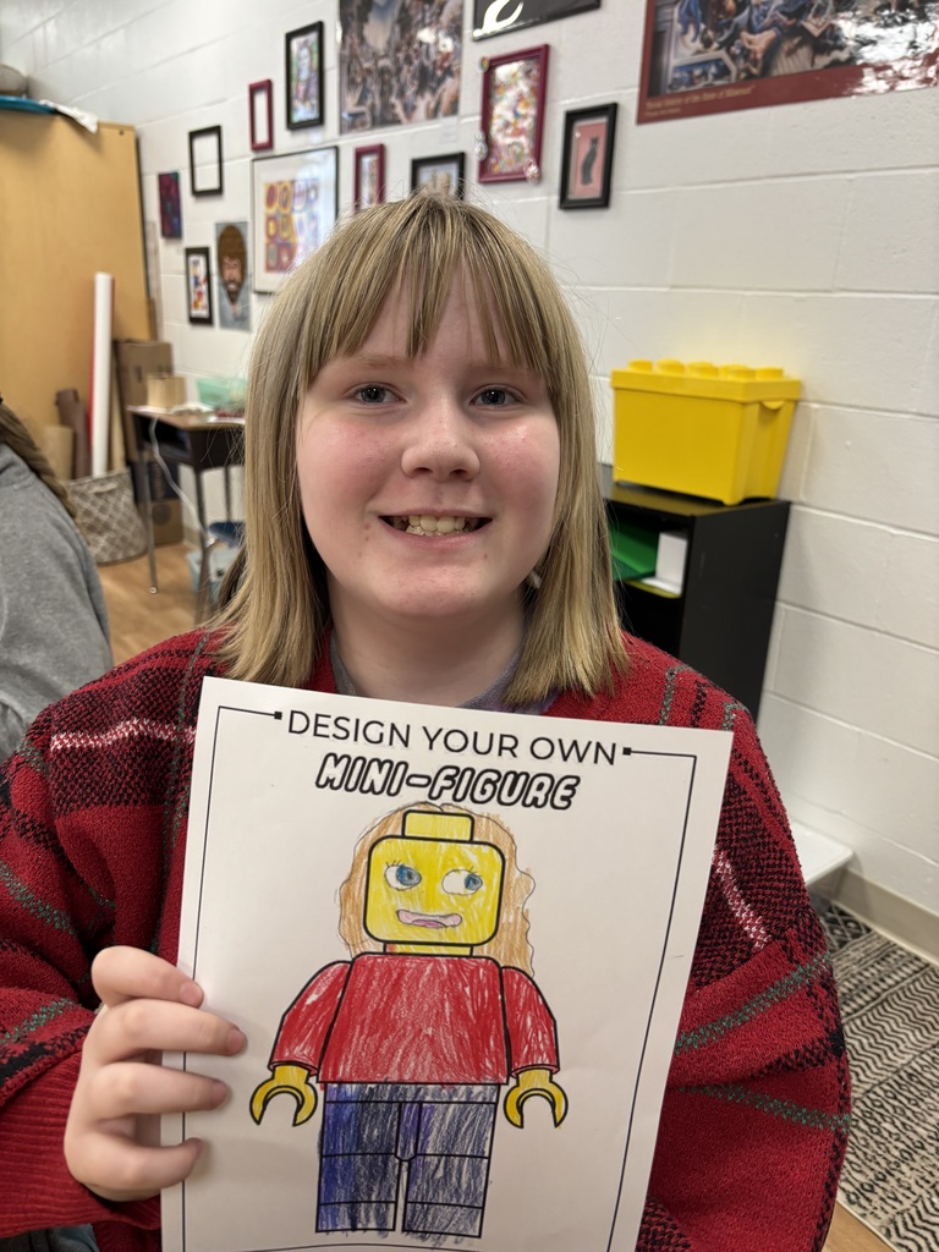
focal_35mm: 26
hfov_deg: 53.1
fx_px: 940
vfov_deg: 67.3
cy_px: 626
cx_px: 470
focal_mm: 5.96
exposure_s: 1/60
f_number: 1.6
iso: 250
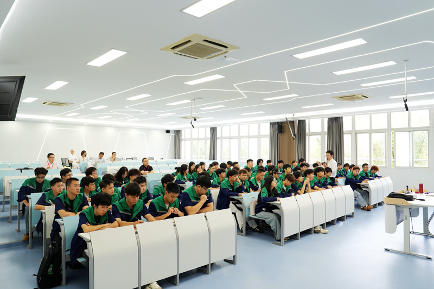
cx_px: 217
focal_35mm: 24
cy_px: 144
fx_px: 289
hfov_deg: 73.8
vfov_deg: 53.1
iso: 1000
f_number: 5.6
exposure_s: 1/60
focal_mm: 24
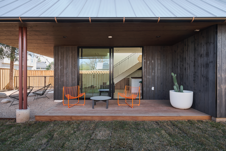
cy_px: 76
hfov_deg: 90.0
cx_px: 113
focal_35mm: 18
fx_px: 113
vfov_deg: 67.4
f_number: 11
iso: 400
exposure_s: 1/30
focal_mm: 18
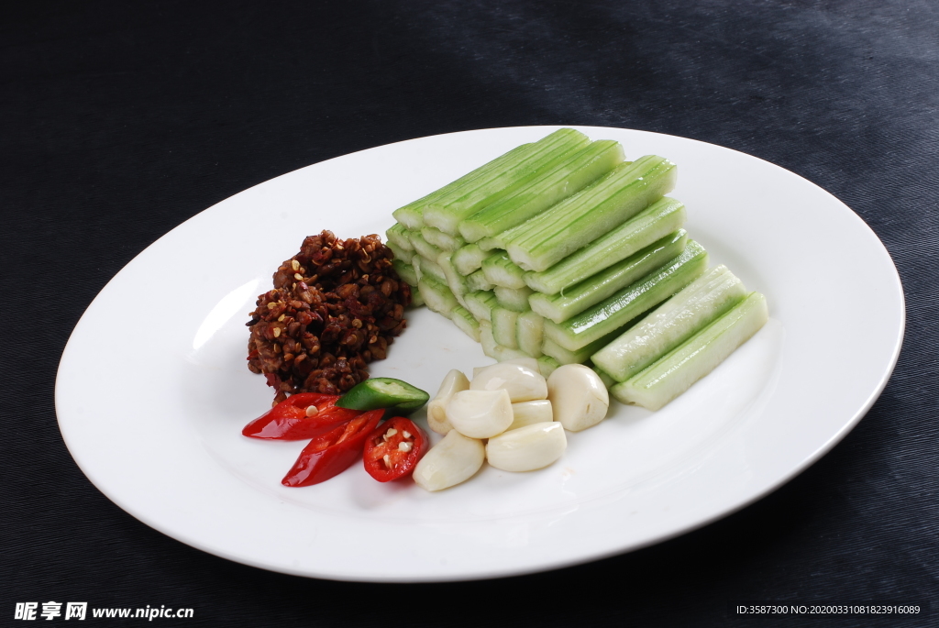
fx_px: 1958
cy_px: 314
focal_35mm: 75
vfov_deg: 18.2
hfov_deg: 27.0
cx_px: 470
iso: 100
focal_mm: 50
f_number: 14
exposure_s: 1/125
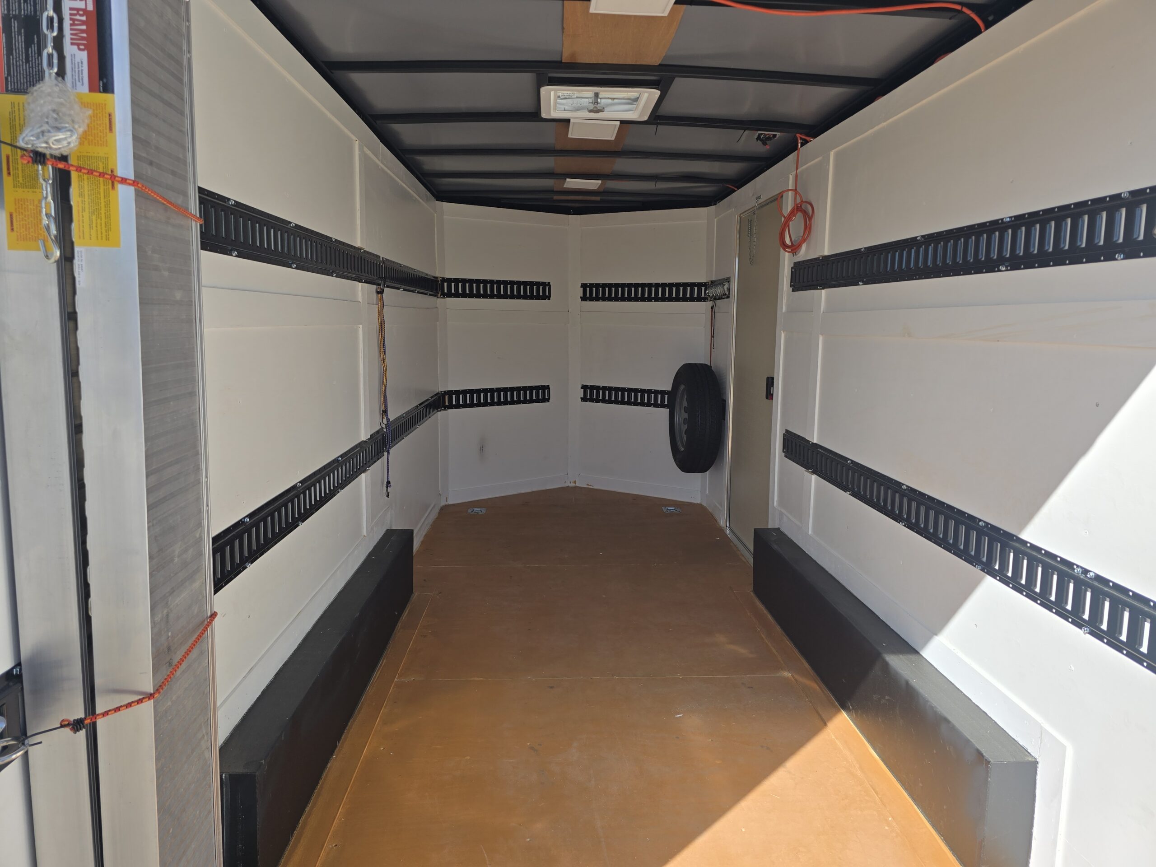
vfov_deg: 58.9
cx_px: 578
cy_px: 434
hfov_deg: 73.9
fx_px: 768
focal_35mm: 23
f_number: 1.7
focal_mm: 6.3
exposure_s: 1/769
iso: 12
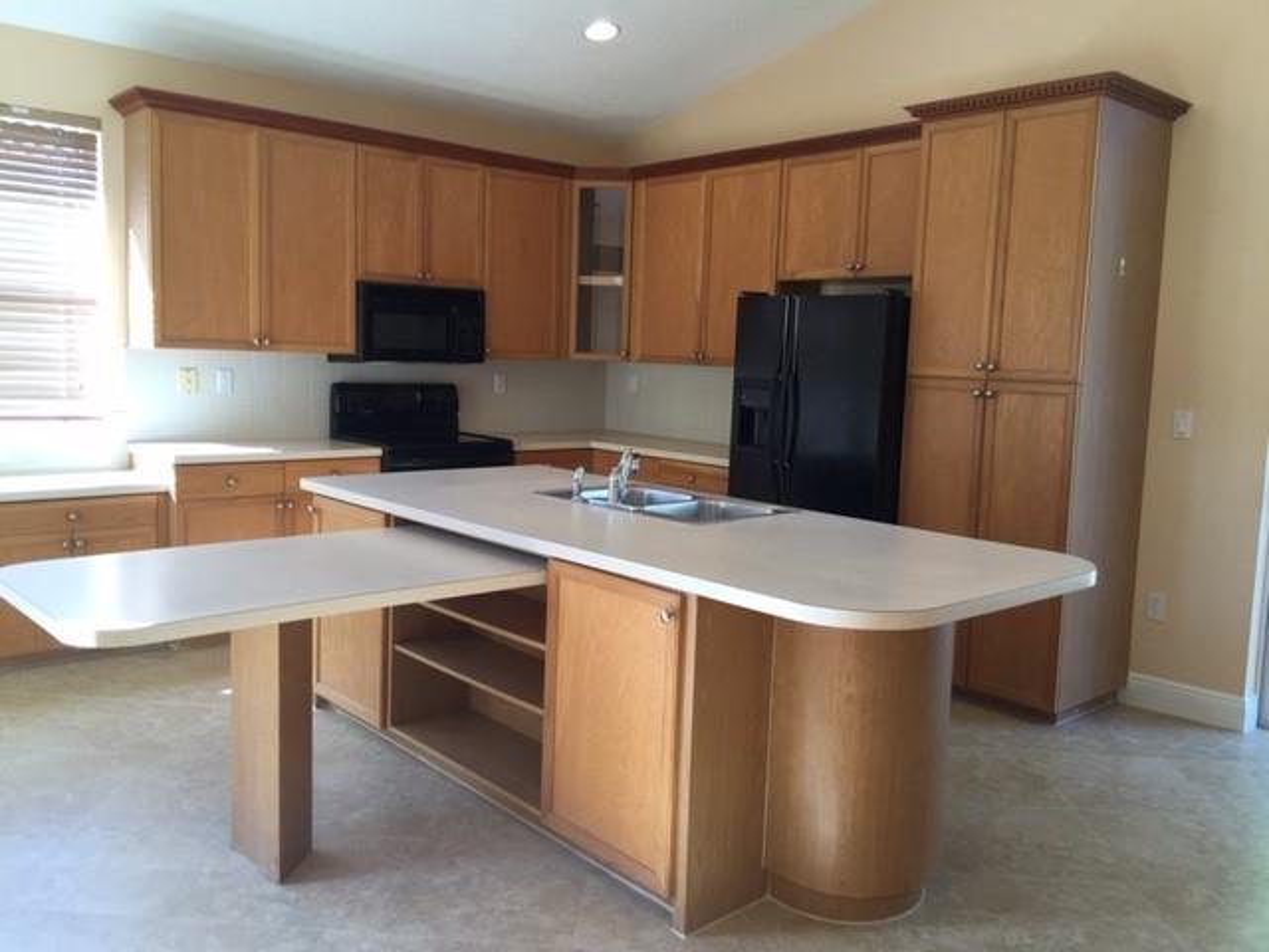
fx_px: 1063
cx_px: 634
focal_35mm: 29
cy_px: 476
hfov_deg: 61.7
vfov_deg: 48.2
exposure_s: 1/60
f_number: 2.2
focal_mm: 4.15
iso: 40
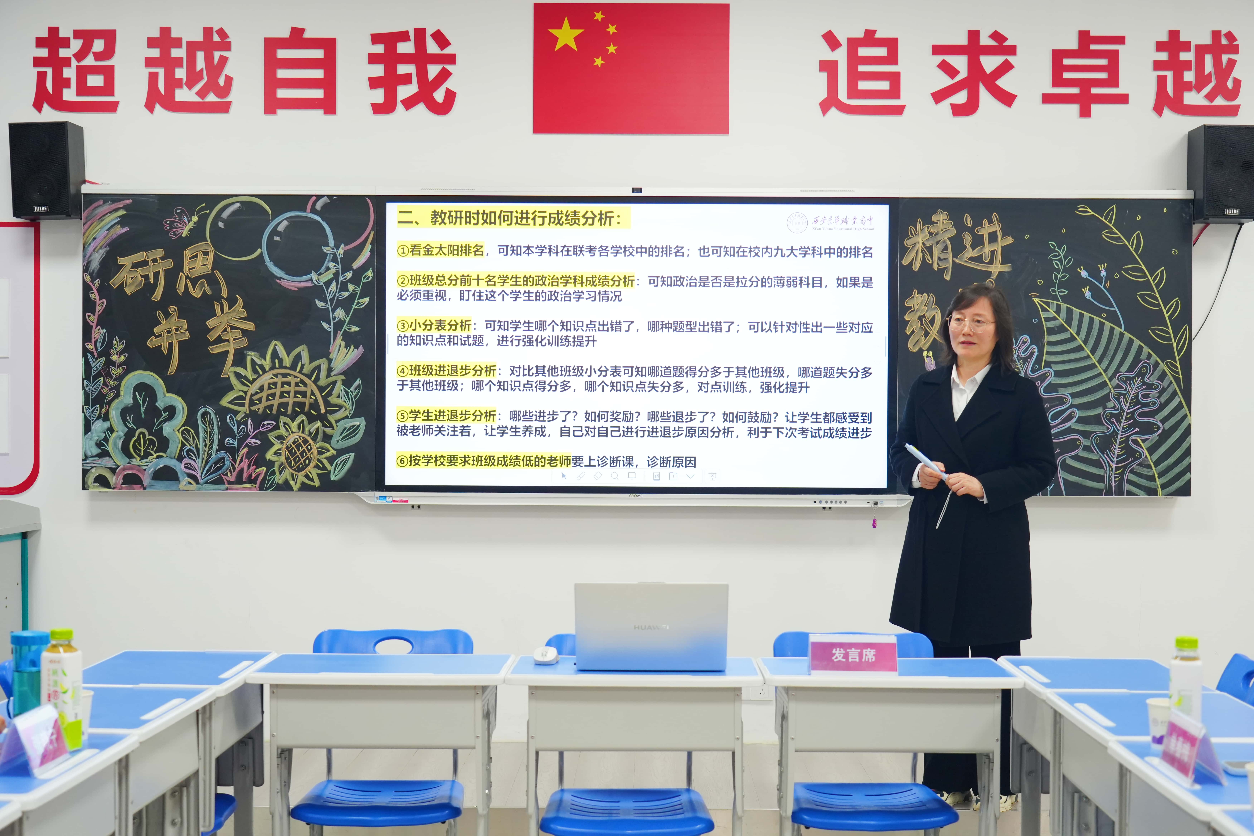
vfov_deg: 27.5
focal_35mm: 49
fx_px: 1707
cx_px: 627
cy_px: 418
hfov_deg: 40.3
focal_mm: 49
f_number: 4.5
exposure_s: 1/125
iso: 1250
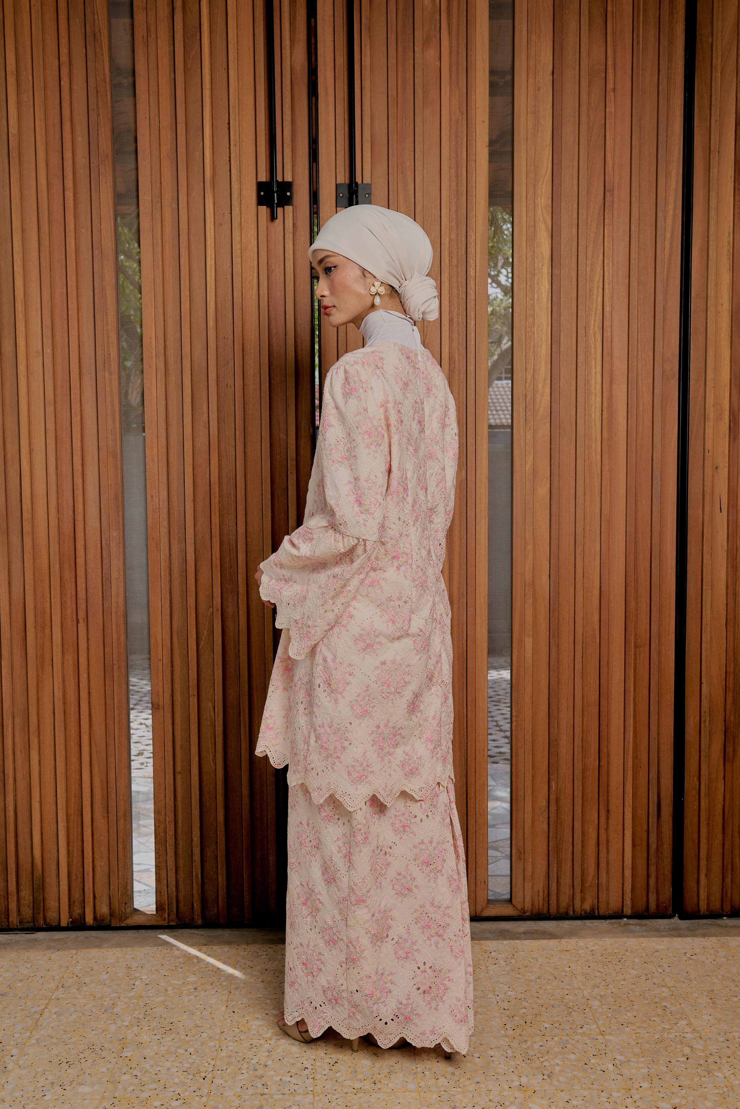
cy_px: 554
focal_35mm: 35
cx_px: 370
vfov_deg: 54.4
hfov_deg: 37.9
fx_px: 1079
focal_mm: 35
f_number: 6.3
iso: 200
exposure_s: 1/125
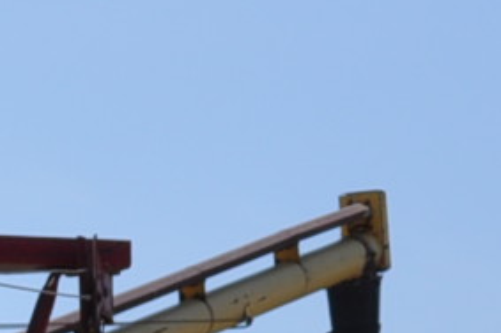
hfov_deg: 6.9
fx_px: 3795
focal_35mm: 273
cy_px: 1100
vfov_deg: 4.7
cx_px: -878
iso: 200
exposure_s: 1/320
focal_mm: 24
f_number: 9
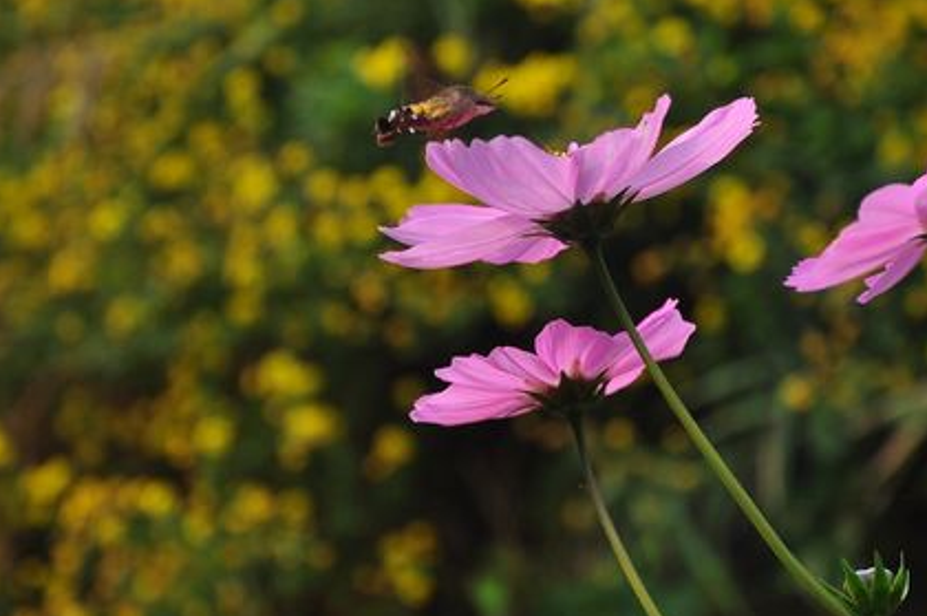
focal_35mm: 130
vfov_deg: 10.5
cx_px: 574
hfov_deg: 15.8
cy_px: 189
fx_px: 3344
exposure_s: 1/100
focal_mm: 52
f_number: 5.6
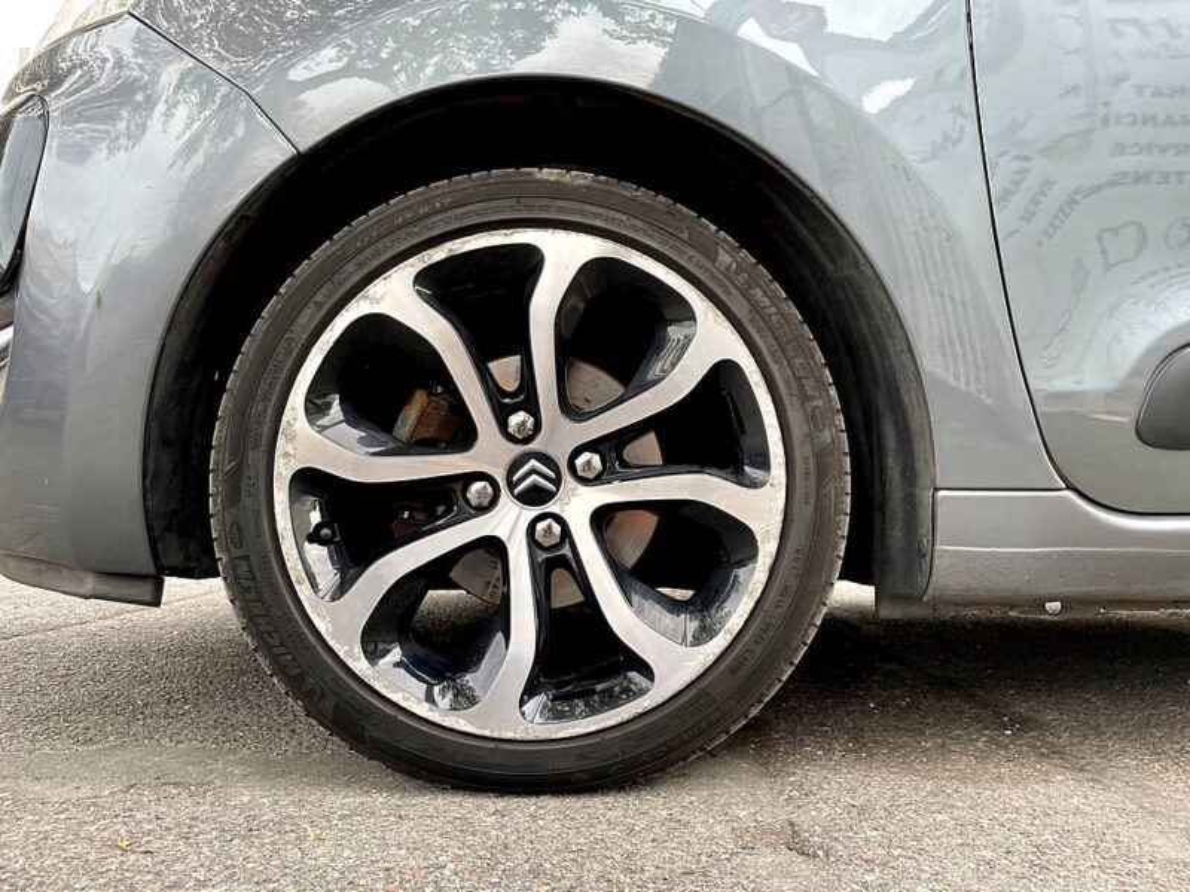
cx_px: 595
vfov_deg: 53.1
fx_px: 894
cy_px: 446
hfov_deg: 67.3
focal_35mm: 26
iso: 80
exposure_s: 1/121
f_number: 1.6
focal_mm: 4.2
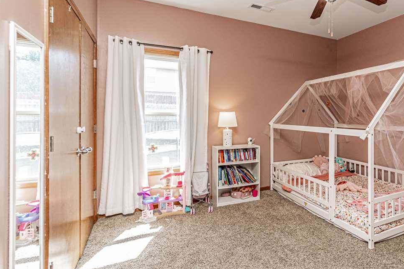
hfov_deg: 81.3
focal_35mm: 20
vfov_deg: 61.6
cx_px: 268
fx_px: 224
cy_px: 115
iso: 1000
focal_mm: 10
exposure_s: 1/60
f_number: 10
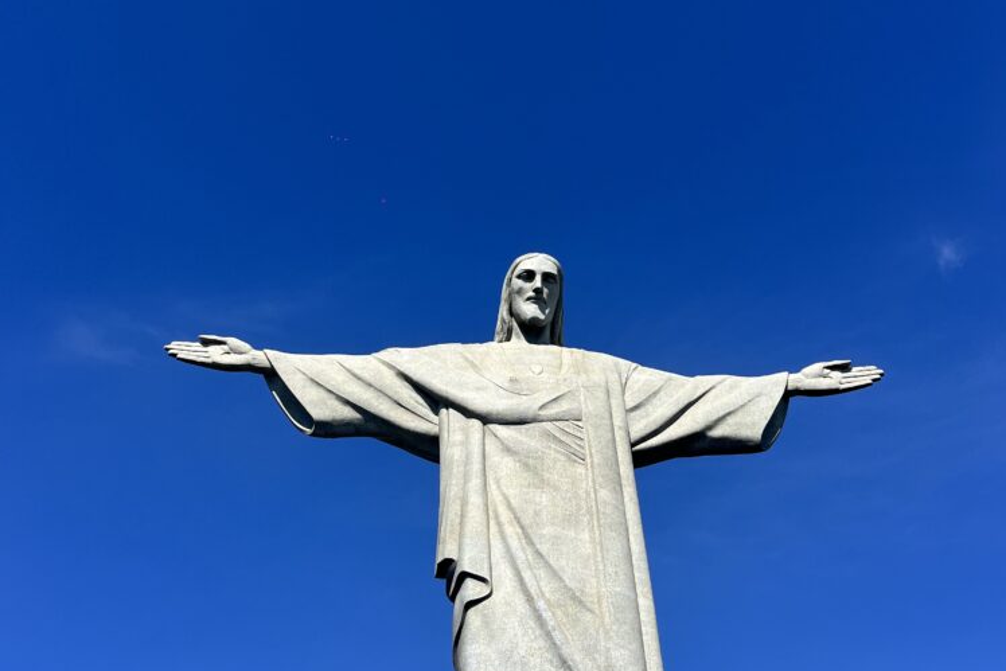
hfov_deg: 51.9
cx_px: 506
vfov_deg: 35.9
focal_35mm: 37
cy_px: 319
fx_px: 1034
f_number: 1.6
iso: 50
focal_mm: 5.1
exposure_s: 1/3521
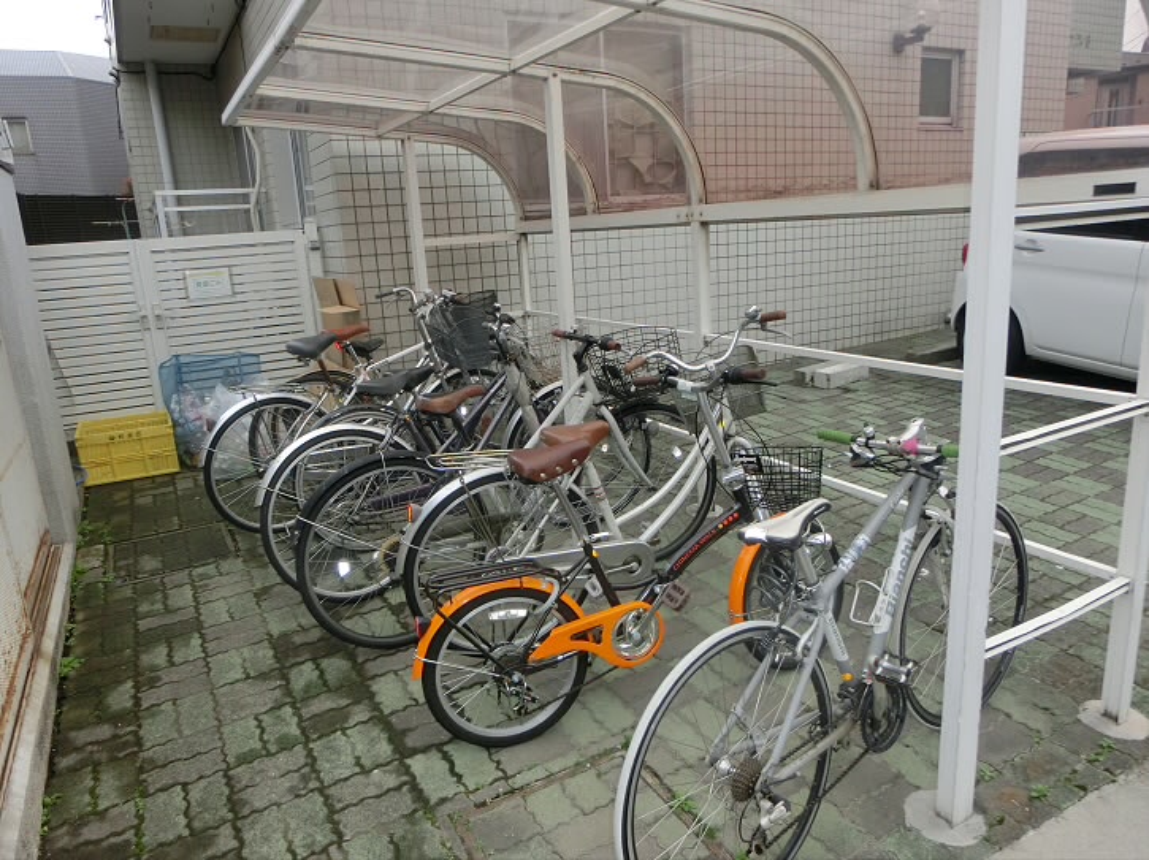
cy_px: 430
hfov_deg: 71.6
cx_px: 574
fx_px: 796
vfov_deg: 56.8
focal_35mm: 24
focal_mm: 4.24
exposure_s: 1/125
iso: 100
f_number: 3
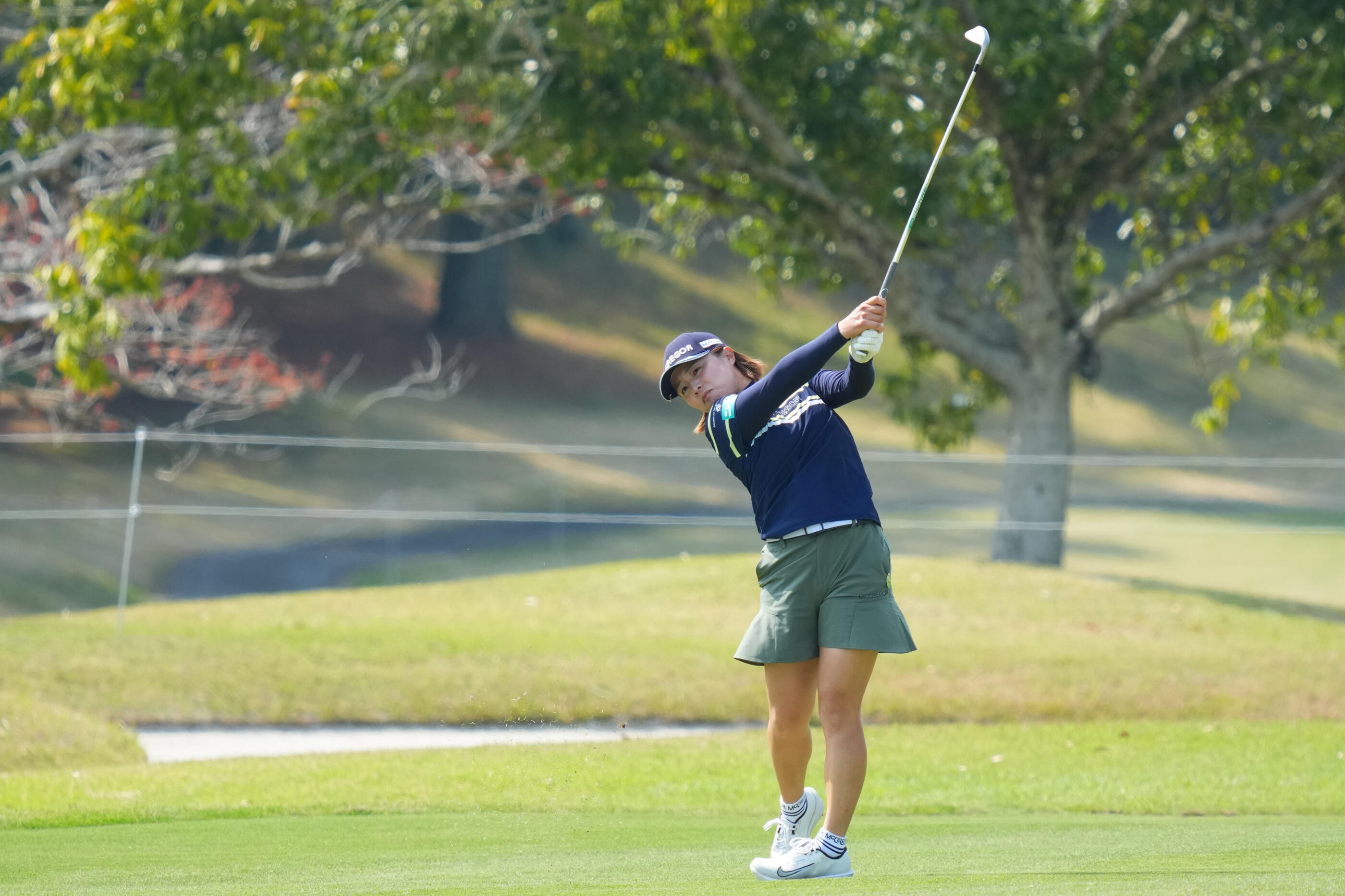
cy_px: 448
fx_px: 23014
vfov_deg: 2.2
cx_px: 672
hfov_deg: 3.3
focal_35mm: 616
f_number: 6.3
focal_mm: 411
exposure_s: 1/1250
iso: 800
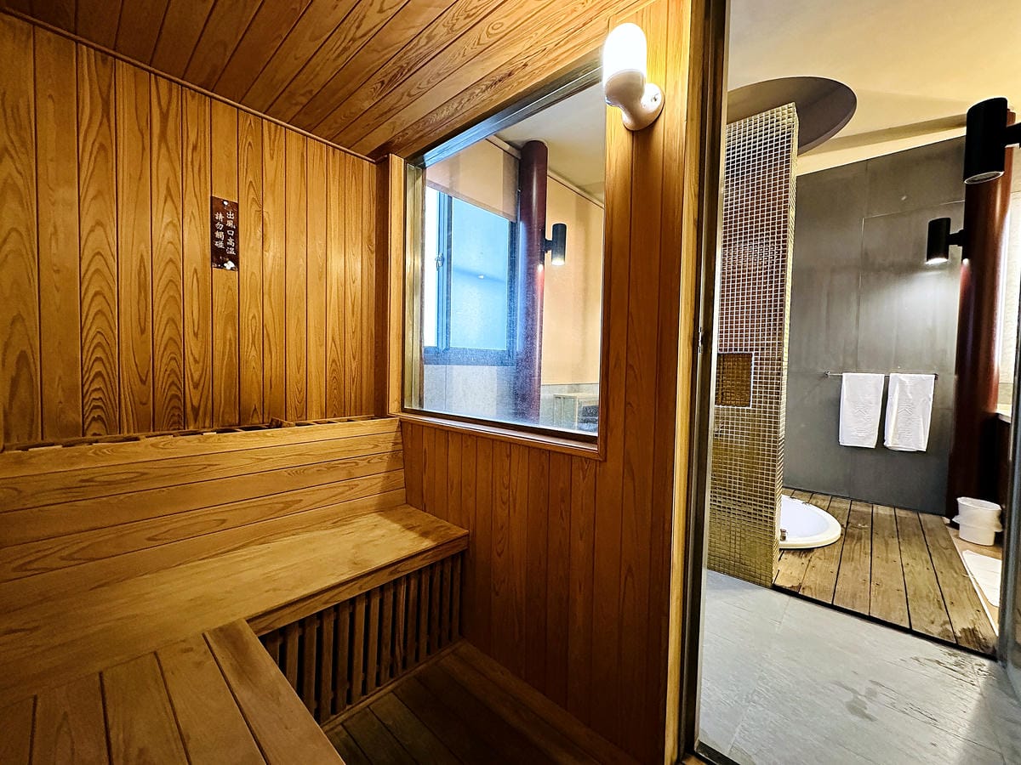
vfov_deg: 85.7
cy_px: 382
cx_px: 510
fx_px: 413
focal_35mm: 14
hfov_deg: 102.1
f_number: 2.2
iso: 1000
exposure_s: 1/60
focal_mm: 2.22
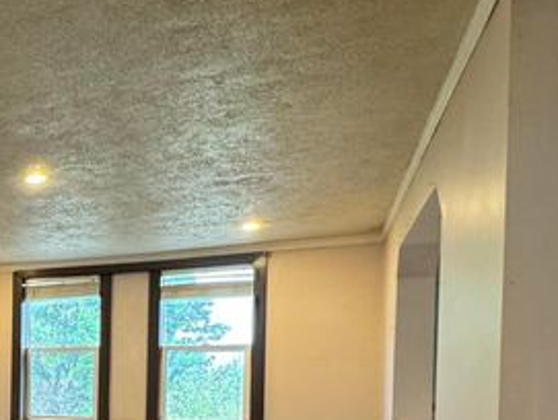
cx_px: -131
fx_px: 710
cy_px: 416
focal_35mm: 44
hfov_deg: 33.7
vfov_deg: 30.7
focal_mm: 2.22
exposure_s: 1/120
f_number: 2.2
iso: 250
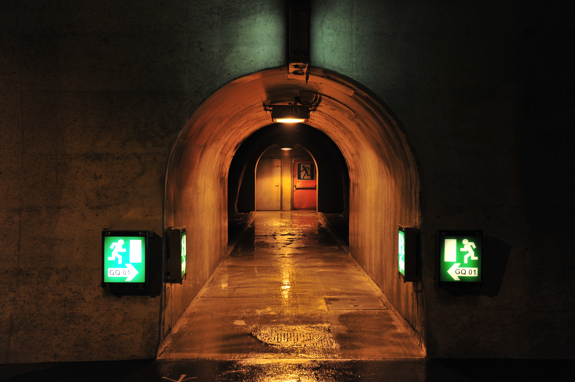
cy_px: 191
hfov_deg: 48.5
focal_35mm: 40
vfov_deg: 33.4
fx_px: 638
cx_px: 288
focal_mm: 40
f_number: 5
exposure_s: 1/30
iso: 1000
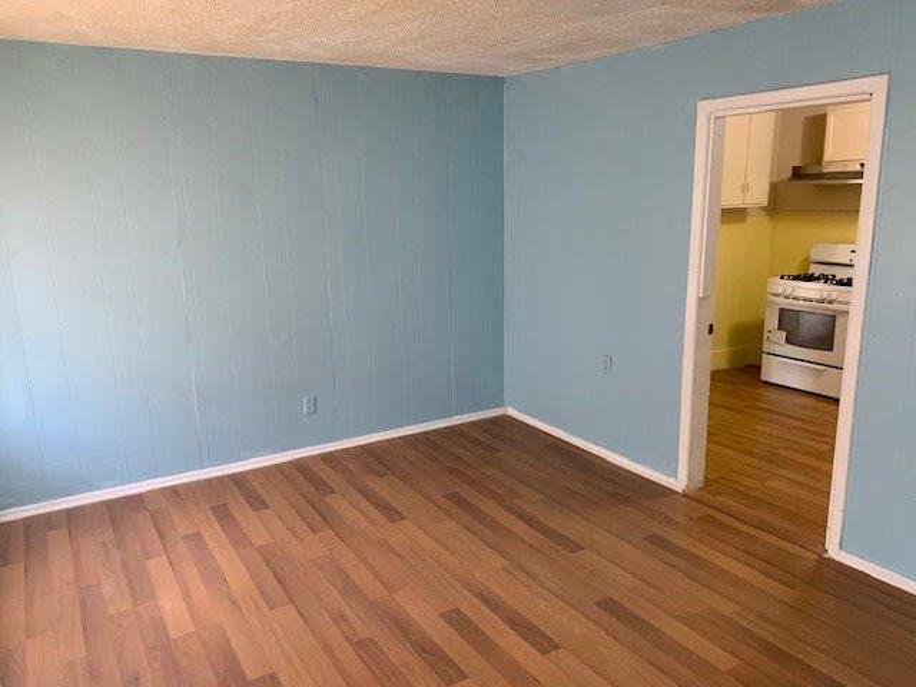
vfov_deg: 53.1
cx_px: 458
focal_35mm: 26
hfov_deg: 67.3
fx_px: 688
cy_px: 344
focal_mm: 4.25
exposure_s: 1/60
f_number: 1.8
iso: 160
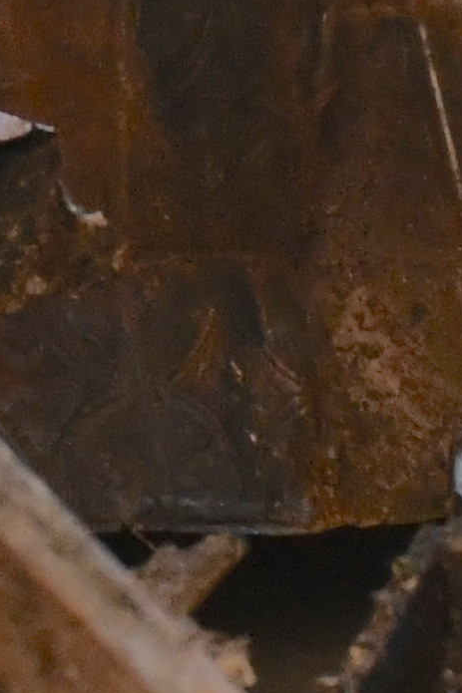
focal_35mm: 285
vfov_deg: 7.1
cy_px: -347
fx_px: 5489
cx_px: 45
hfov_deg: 4.8
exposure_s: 1/160
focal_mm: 24
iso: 2200
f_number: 5.6
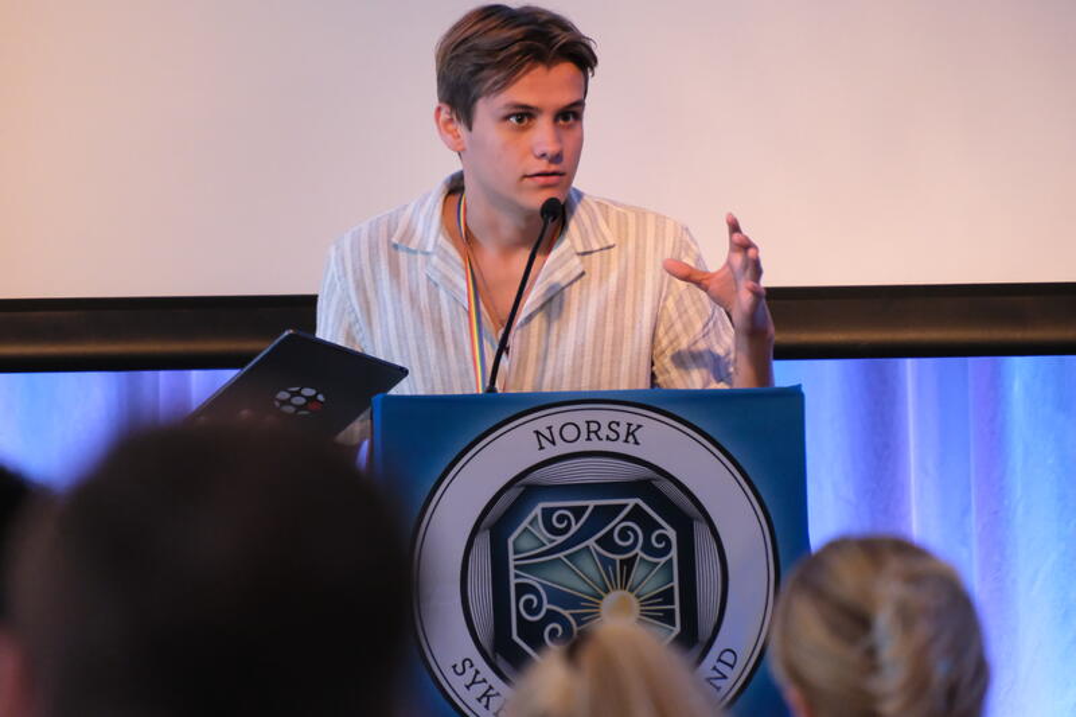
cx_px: 538
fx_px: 13446
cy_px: 358
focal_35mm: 450
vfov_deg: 3.1
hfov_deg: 4.6
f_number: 6.3
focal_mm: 300
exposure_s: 1/125
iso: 6400
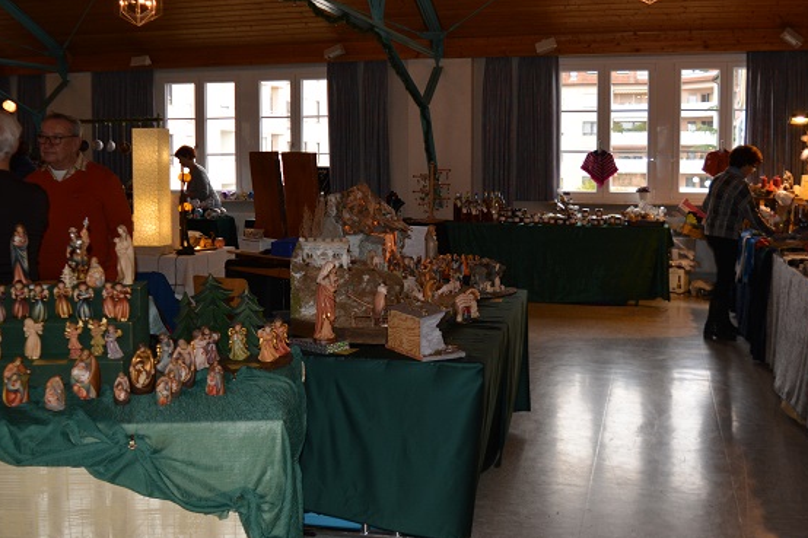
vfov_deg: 34.2
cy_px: 247
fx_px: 875
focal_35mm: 39
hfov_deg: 49.6
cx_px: 405
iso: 360
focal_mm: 18
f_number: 3.5
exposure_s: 1/125
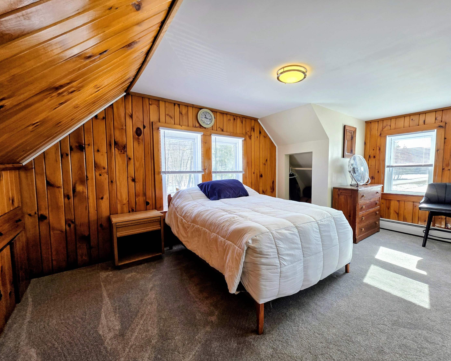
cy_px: 184
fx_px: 187
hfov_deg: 100.4
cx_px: 247
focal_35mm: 14
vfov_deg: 88.0
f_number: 1.9
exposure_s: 1/120
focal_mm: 2.2
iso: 50
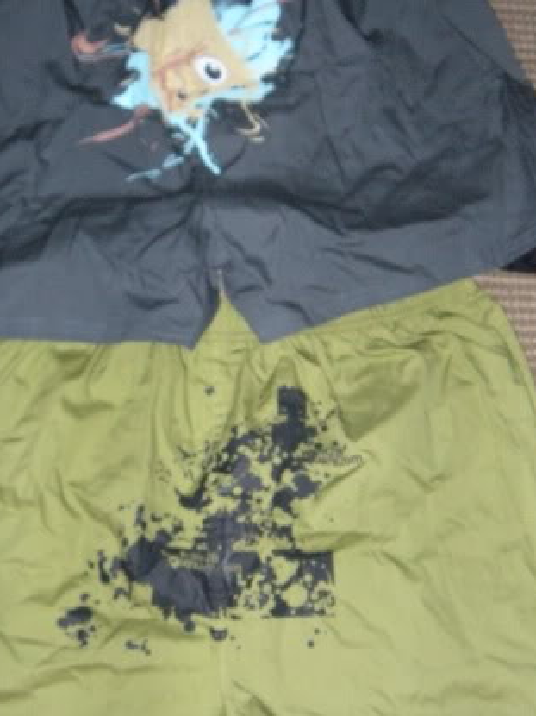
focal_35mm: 54
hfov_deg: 26.9
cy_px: 317
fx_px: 1115
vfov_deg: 35.5
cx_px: 203
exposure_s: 1/60
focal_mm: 5.9
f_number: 3.8
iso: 400
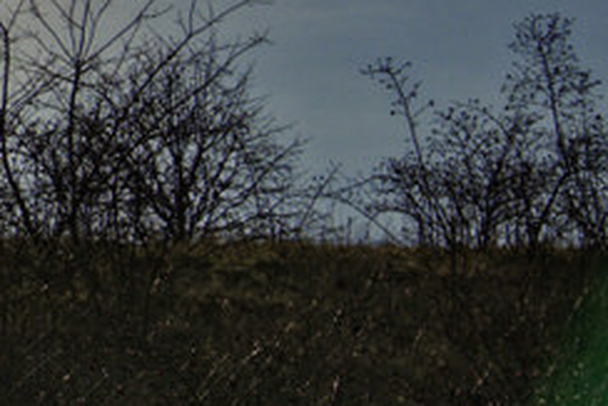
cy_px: -335
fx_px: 5053
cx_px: -688
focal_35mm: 299
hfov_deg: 6.6
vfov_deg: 4.6
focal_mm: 38
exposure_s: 1/1250
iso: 100
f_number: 10
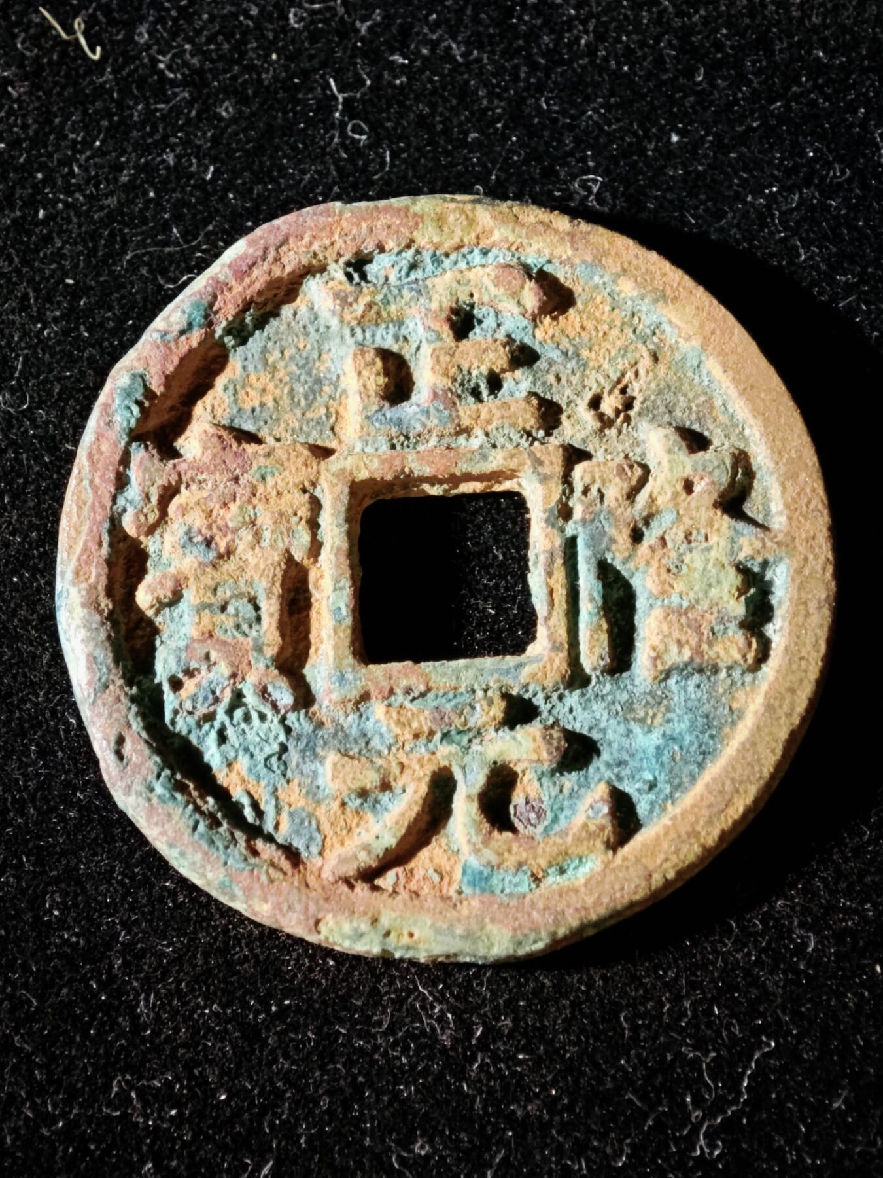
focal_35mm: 107
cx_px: 442
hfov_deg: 13.8
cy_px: 589
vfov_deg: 18.4
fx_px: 3639
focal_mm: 9
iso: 500
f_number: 2
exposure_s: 1/100
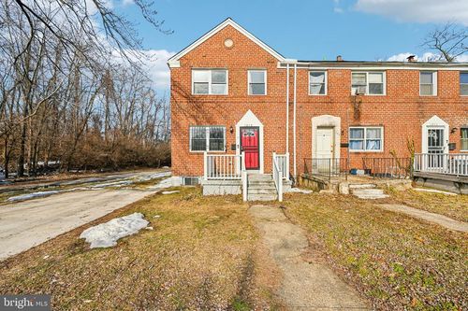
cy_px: 156
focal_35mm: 14
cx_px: 234
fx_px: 182
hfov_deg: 104.3
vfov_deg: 81.2
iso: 100
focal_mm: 14
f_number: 8
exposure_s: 1/640
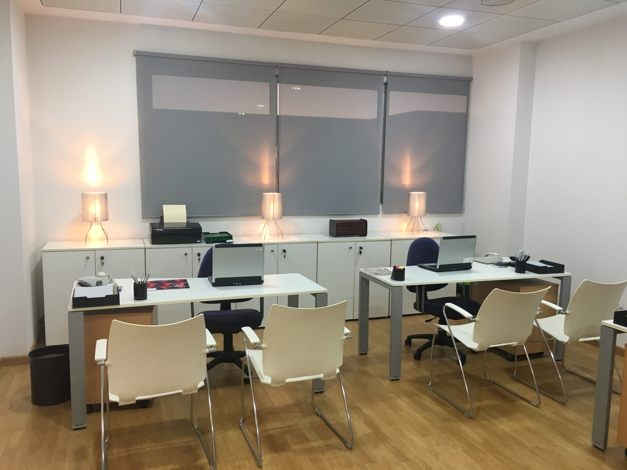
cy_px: 235
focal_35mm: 29
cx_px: 314
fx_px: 525
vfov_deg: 48.2
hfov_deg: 61.7
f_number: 2.2
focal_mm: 4.15
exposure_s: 1/33
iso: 80
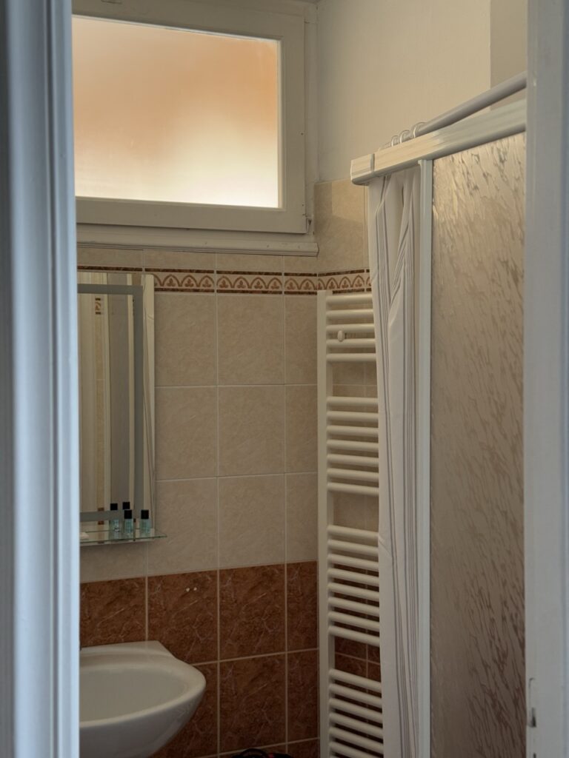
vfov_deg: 39.7
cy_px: 379
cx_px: 284
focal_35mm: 48
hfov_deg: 30.3
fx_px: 1052
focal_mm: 6.76
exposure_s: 1/60
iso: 200
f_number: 1.78
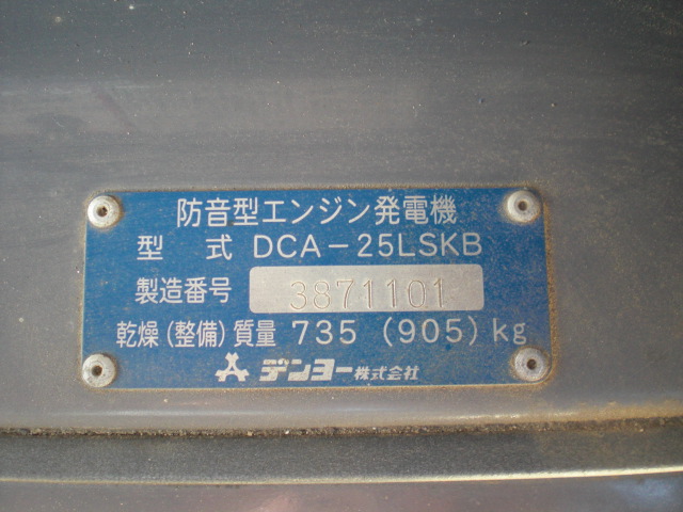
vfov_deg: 37.7
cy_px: 256
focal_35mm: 38
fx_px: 750
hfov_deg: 49.0
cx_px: 342
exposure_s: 1/40
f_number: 3.1
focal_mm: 6.3
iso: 200
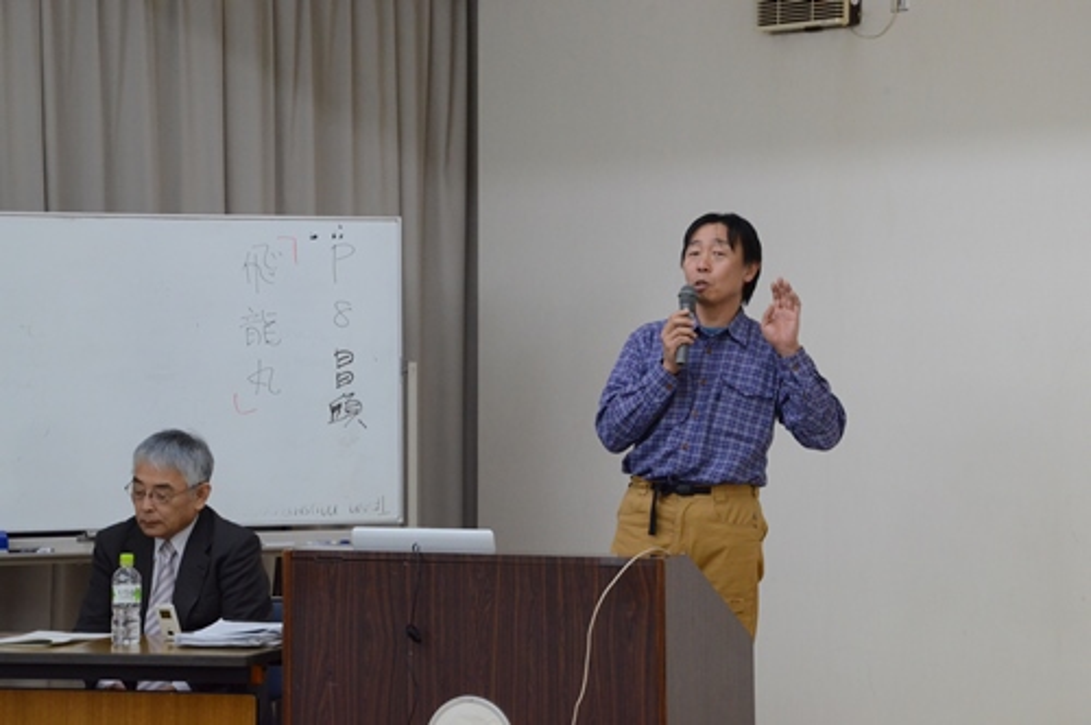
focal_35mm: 120
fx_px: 3632
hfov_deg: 17.1
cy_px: 362
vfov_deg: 11.4
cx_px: 546
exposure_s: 1/50
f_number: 10
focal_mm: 80
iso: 2500
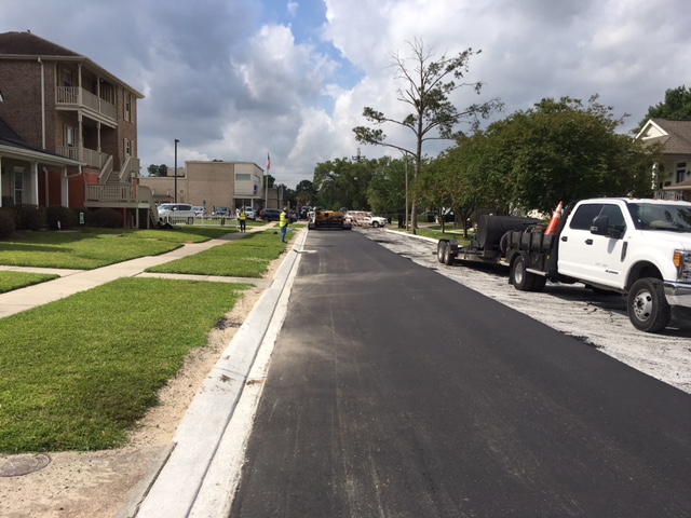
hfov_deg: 61.7
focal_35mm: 29
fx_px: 579
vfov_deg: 48.2
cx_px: 346
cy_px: 259
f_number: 2.2
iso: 25
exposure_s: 1/2262
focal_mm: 4.15
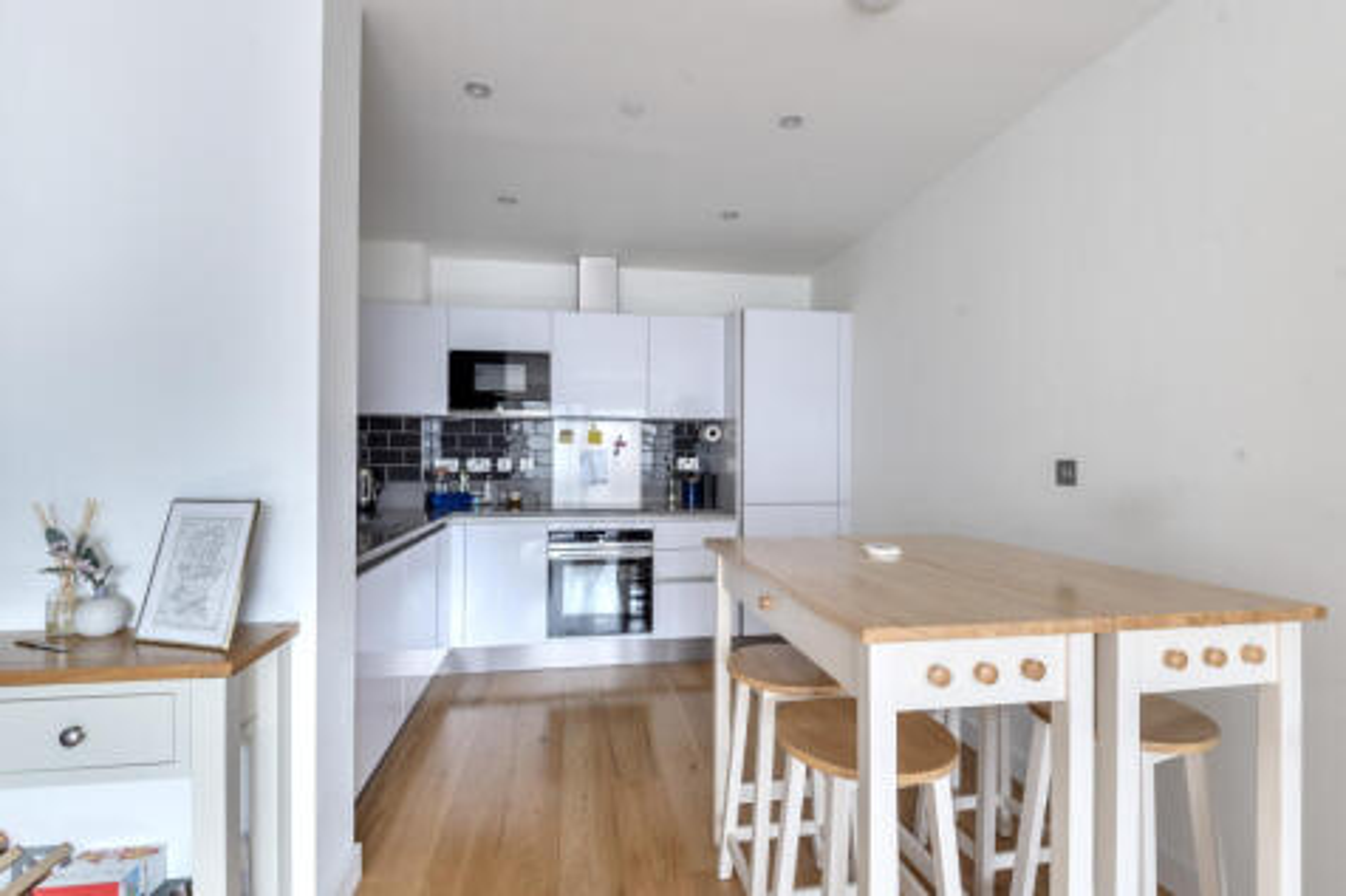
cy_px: 448
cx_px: 673
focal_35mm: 17
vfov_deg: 70.4
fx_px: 635
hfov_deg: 93.3
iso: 250
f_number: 8
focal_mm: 17
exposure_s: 1/13
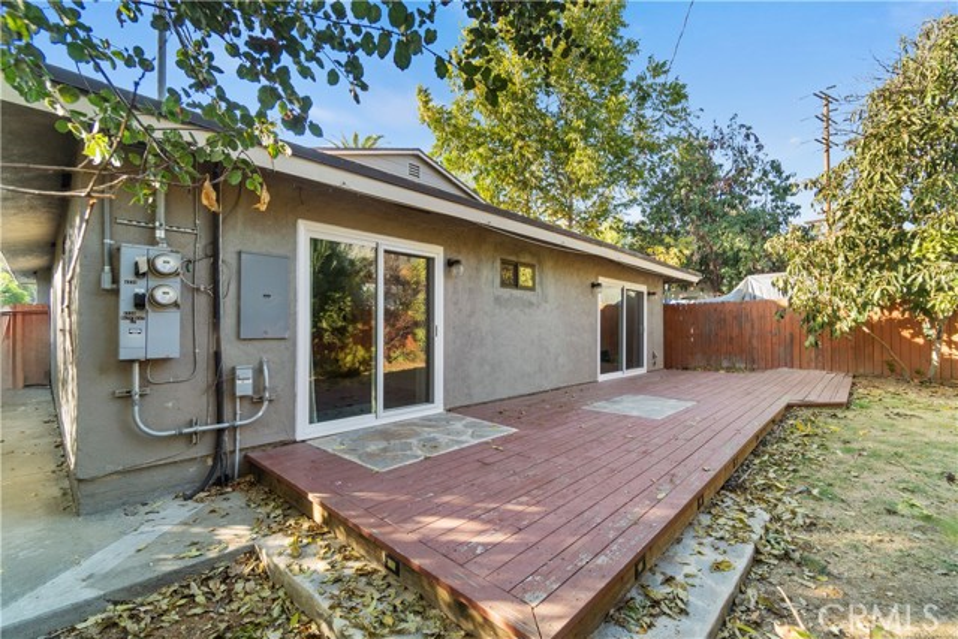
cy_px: 320
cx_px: 479
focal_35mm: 15
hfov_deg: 100.4
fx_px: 399
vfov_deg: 77.4
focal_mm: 10
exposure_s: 1/125
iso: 200
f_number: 4
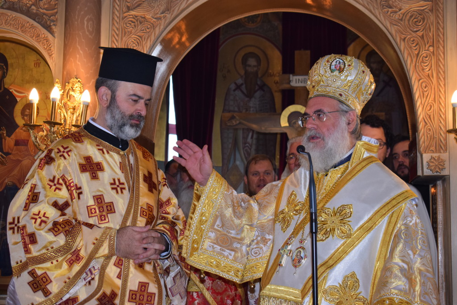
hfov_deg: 35.0
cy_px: 152
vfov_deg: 23.8
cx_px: 228
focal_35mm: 57
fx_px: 724
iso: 800
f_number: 5
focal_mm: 38
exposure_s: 1/100
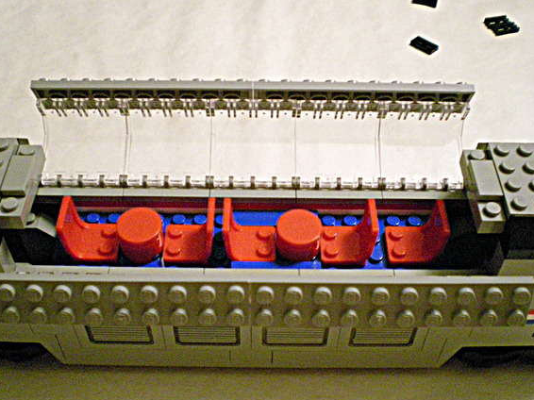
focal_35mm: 43
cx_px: 251
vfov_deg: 33.6
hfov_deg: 43.8
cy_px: 210
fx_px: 663
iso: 800
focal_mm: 6.3
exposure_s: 1/33.2
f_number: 3.1
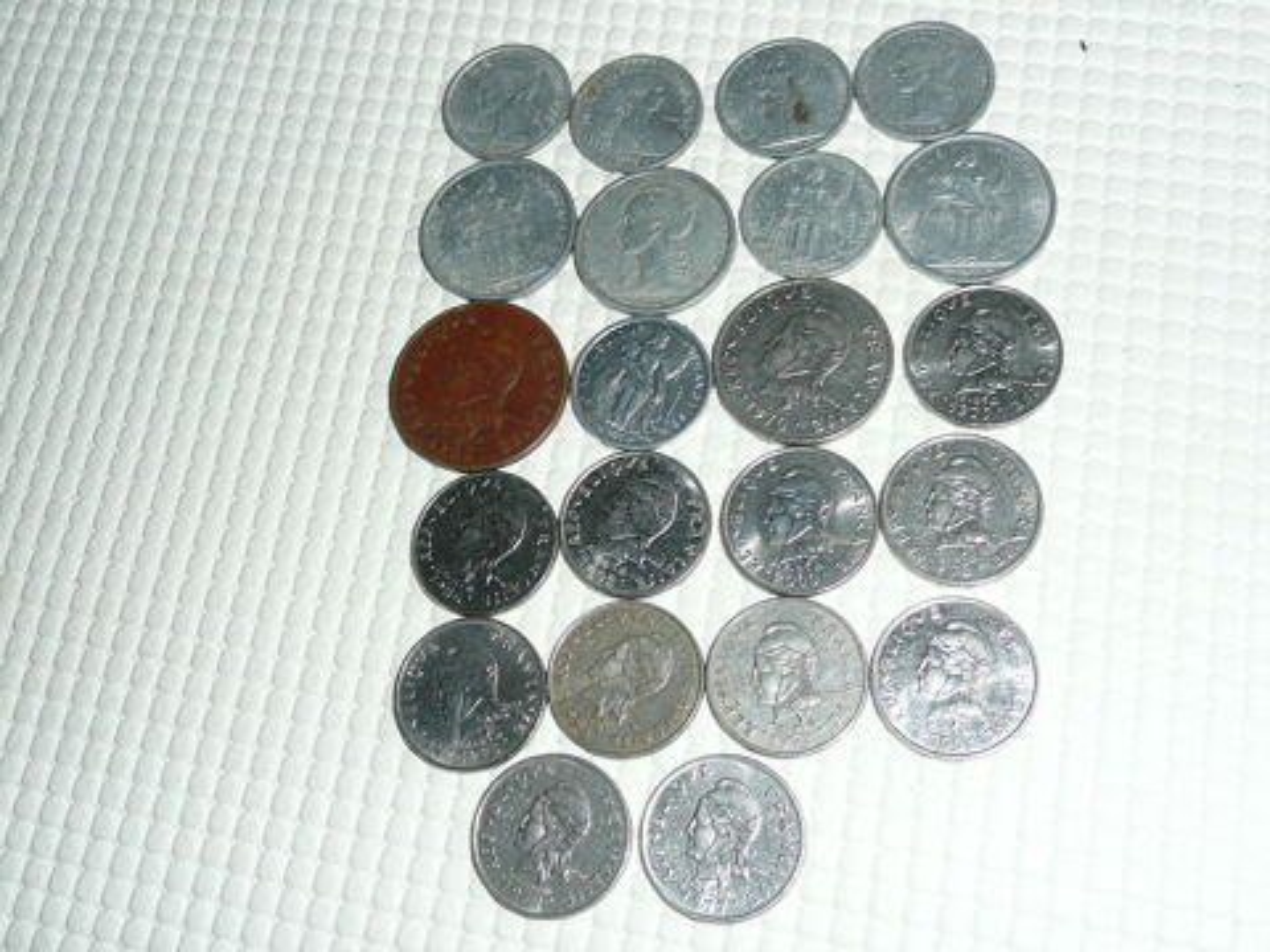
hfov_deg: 42.1
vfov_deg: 32.2
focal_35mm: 45
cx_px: 635
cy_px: 476
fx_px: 1651
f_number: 4.1
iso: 100
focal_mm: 7.3
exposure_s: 1/30
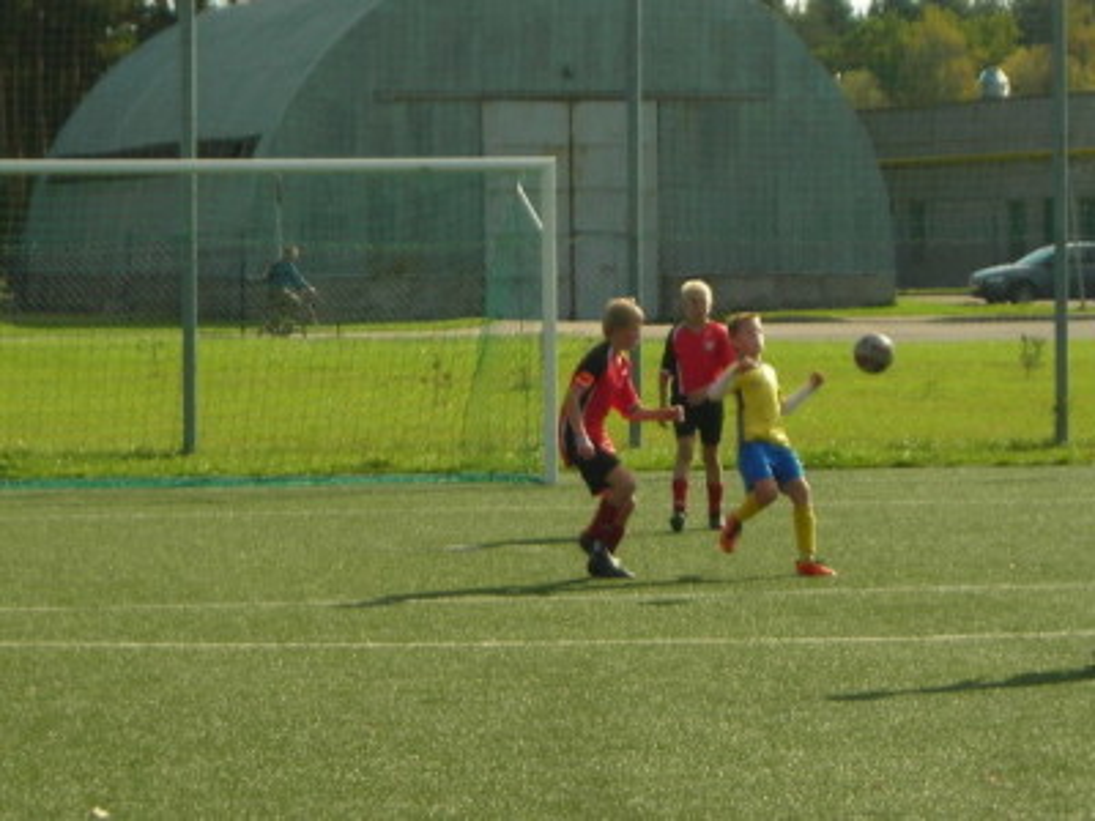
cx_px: 548
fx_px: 3669
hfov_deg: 17.0
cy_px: 410
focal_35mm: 116
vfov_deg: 12.8
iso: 50
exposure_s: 1/256
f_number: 5.3
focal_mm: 19.2
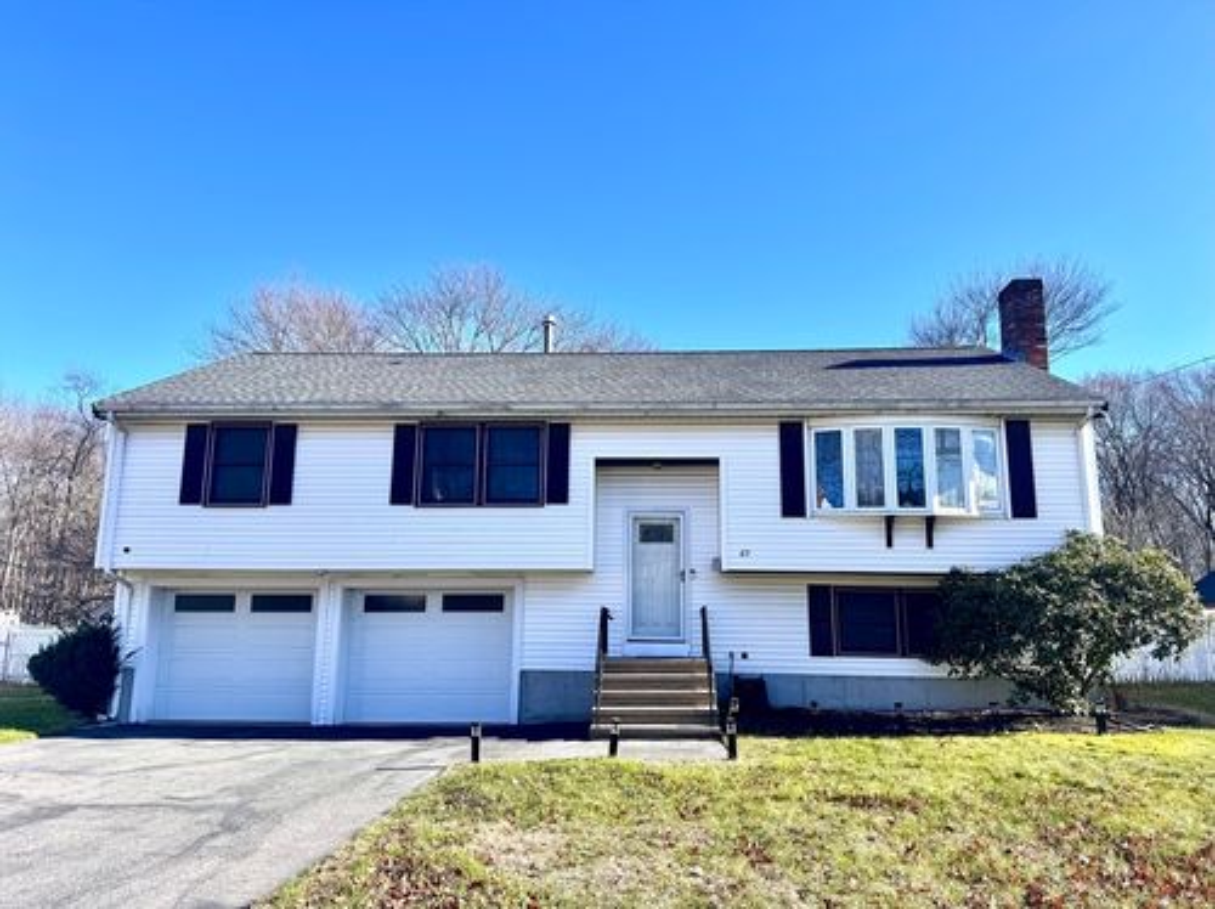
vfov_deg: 56.7
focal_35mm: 24
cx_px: 608
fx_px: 842
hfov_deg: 71.6
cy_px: 454
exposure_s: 1/2331
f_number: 1.78
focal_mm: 6.76
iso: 80
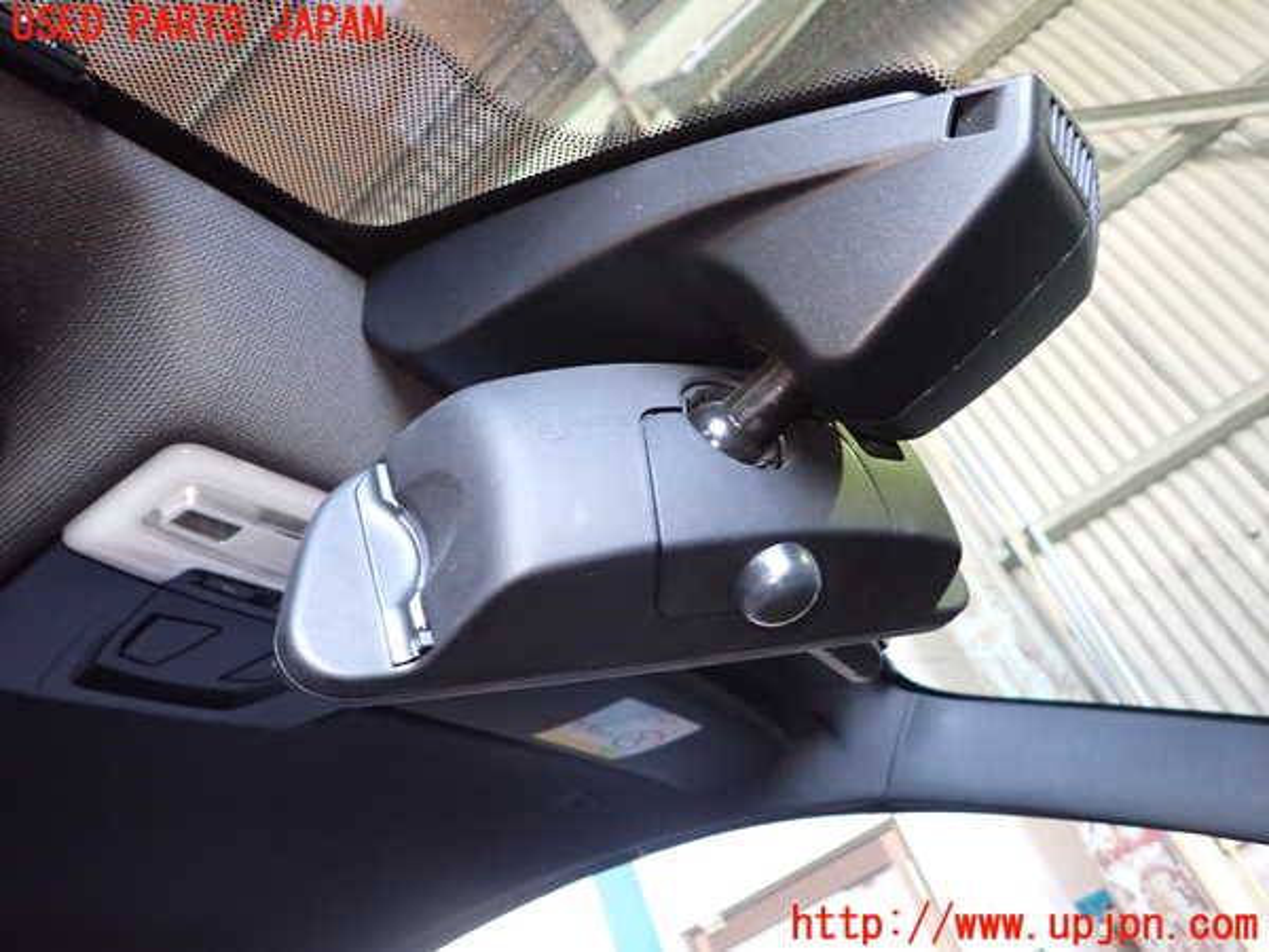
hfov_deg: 69.4
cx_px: 634
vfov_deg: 54.9
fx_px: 916
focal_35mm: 25
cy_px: 476
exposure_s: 1/30
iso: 500
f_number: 2
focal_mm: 4.5
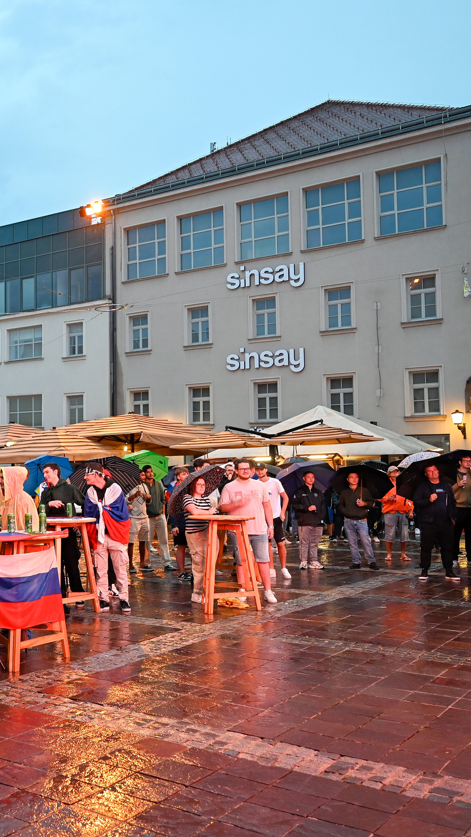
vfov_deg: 52.8
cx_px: -25
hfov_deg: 28.8
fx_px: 844
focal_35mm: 38
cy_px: 417
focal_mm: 24
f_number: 2.8
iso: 1250
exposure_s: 1/60
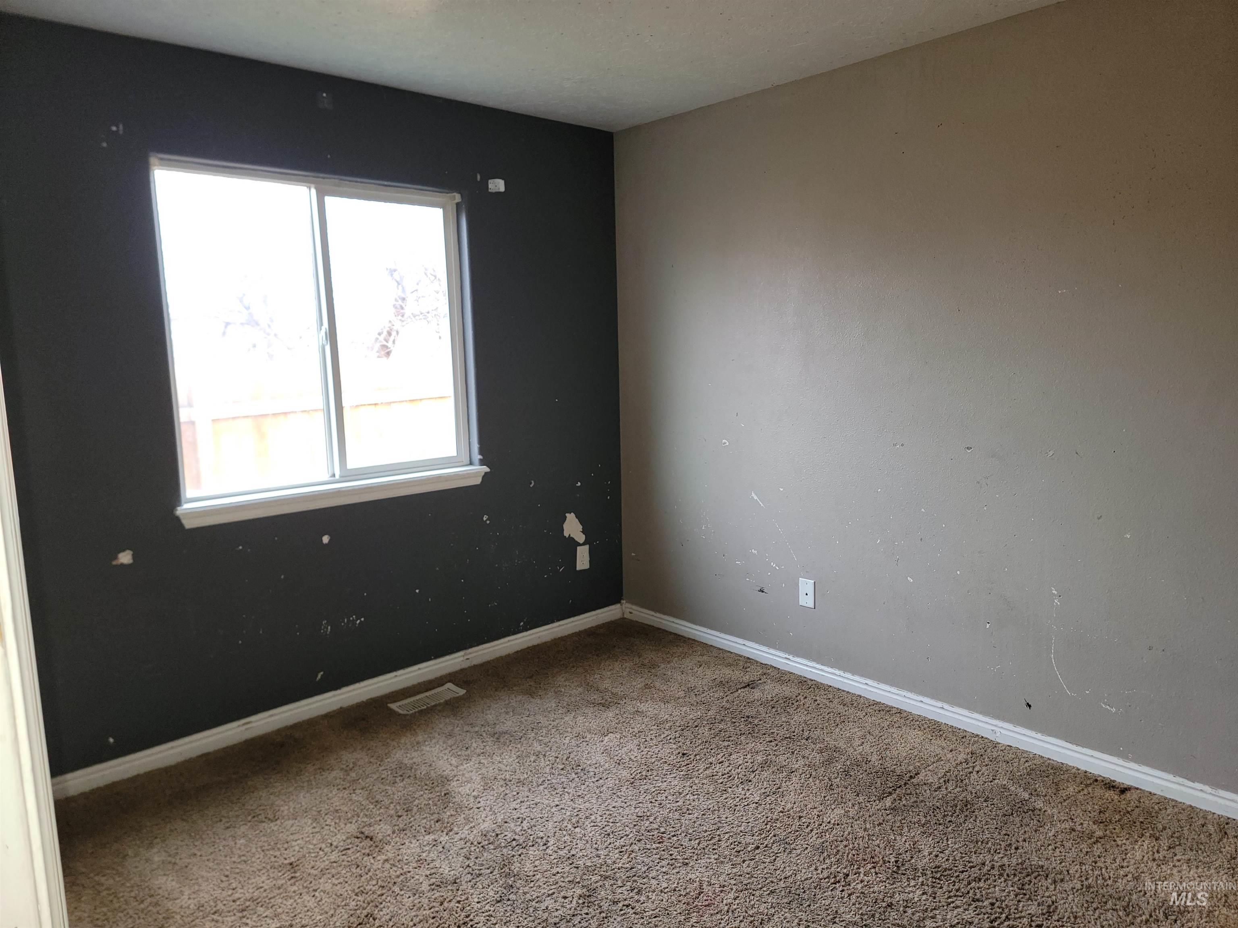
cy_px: 464
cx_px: 619
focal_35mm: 24
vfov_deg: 56.8
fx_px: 858
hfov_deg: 71.6
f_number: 1.8
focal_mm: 6.7
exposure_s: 1/40
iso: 100
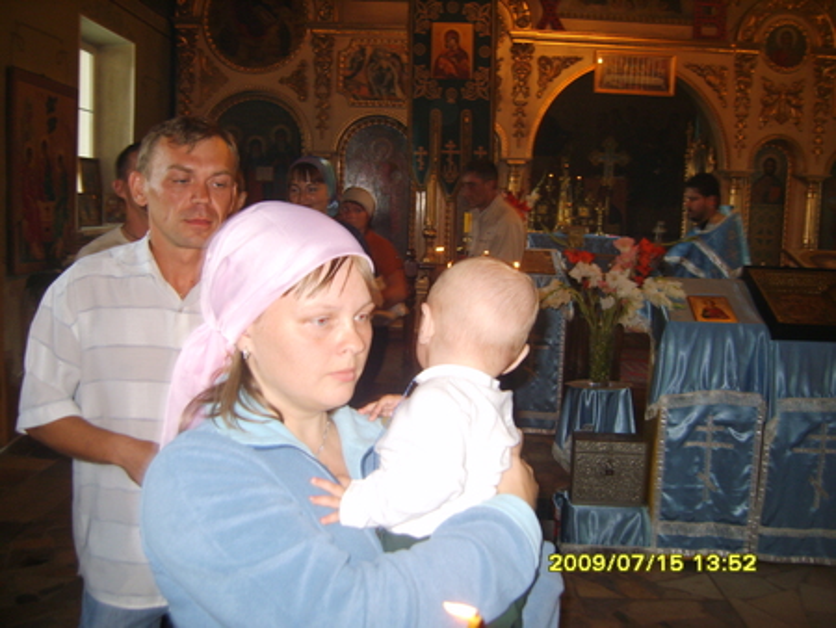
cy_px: 314
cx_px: 418
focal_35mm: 35
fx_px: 846
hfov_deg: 52.6
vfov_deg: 40.7
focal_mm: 7.4
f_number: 2.8
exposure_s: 1/30
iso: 100
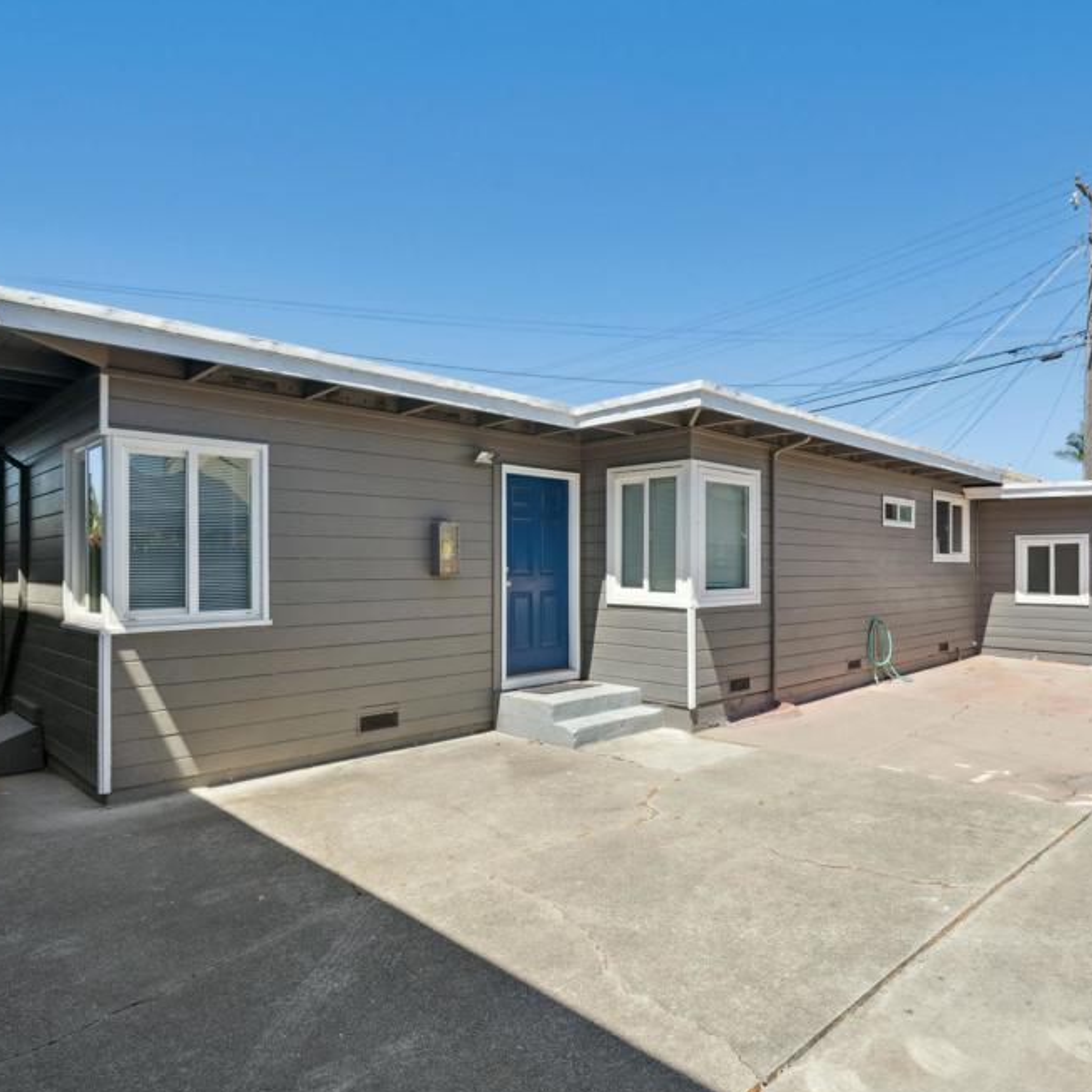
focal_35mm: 20
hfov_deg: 73.7
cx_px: 674
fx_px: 714
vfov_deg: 74.8
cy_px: 536
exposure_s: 1/400
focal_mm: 15
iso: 400
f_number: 9
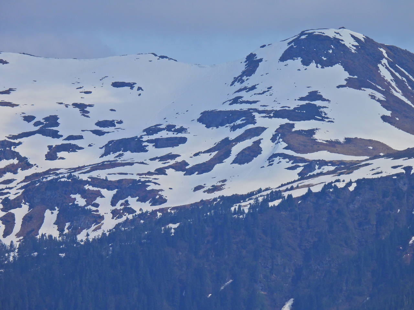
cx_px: 207
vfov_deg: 1.6
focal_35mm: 950
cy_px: 155
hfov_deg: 2.1
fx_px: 11362
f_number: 5.6
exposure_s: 1/1600
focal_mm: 170
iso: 100
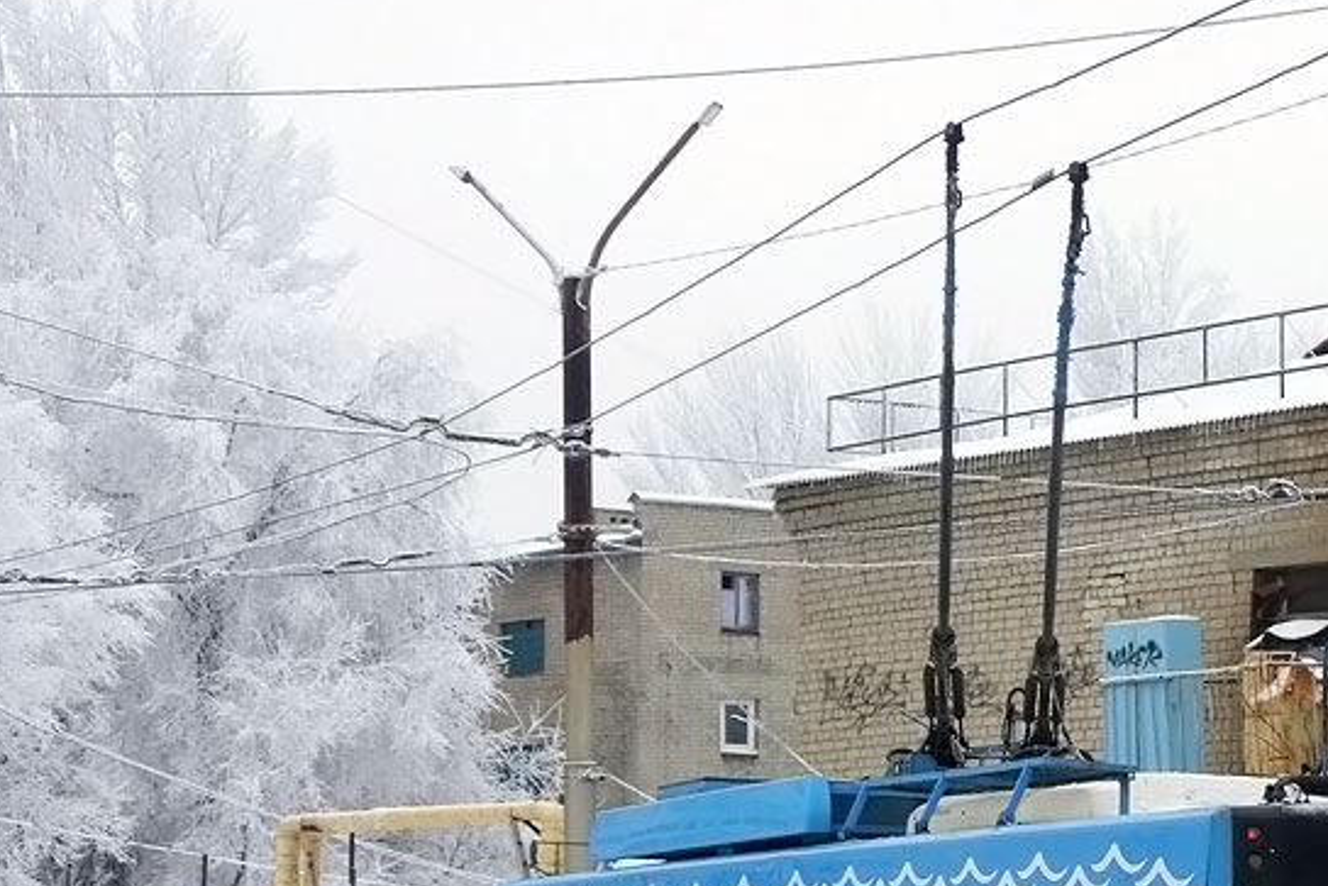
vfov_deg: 12.6
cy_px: 747
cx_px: 1135
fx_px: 3985
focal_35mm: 108
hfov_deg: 18.7
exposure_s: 1/500
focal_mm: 18.23
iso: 200
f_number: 3.2
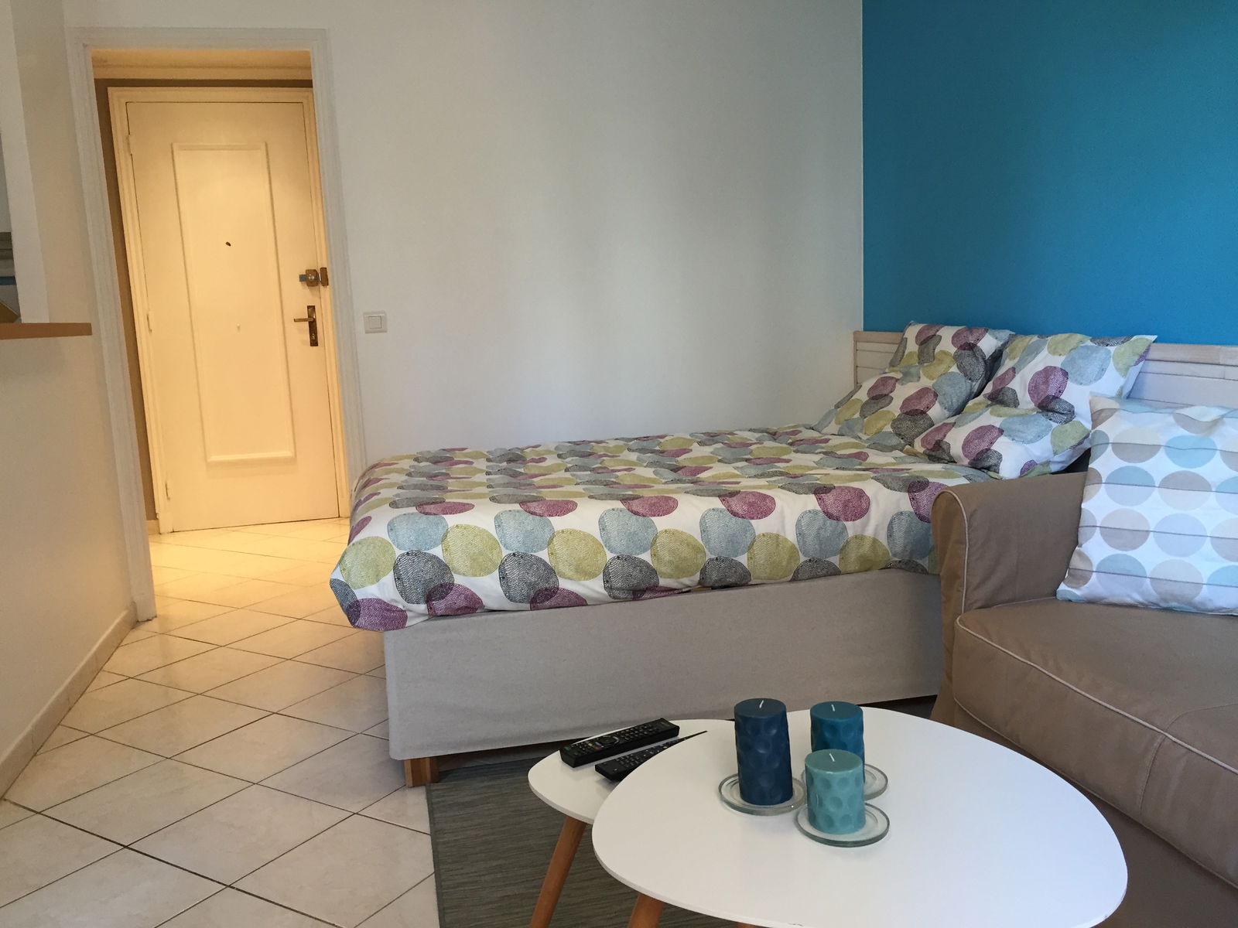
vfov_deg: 48.2
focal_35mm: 29
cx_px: 619
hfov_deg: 61.7
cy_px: 464
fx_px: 1037
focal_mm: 4.15
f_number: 2.2
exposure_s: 1/33
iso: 64
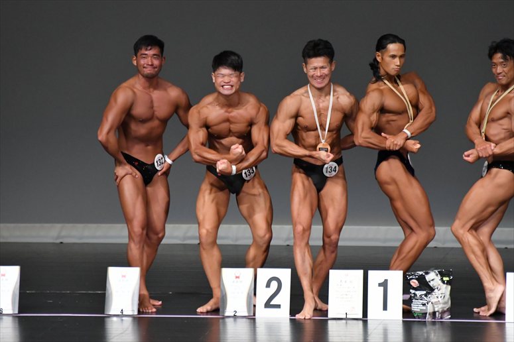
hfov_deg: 5.5
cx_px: 257
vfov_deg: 3.7
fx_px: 5352
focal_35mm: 375
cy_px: 171
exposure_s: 1/400
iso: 5000
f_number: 5.6
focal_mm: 250
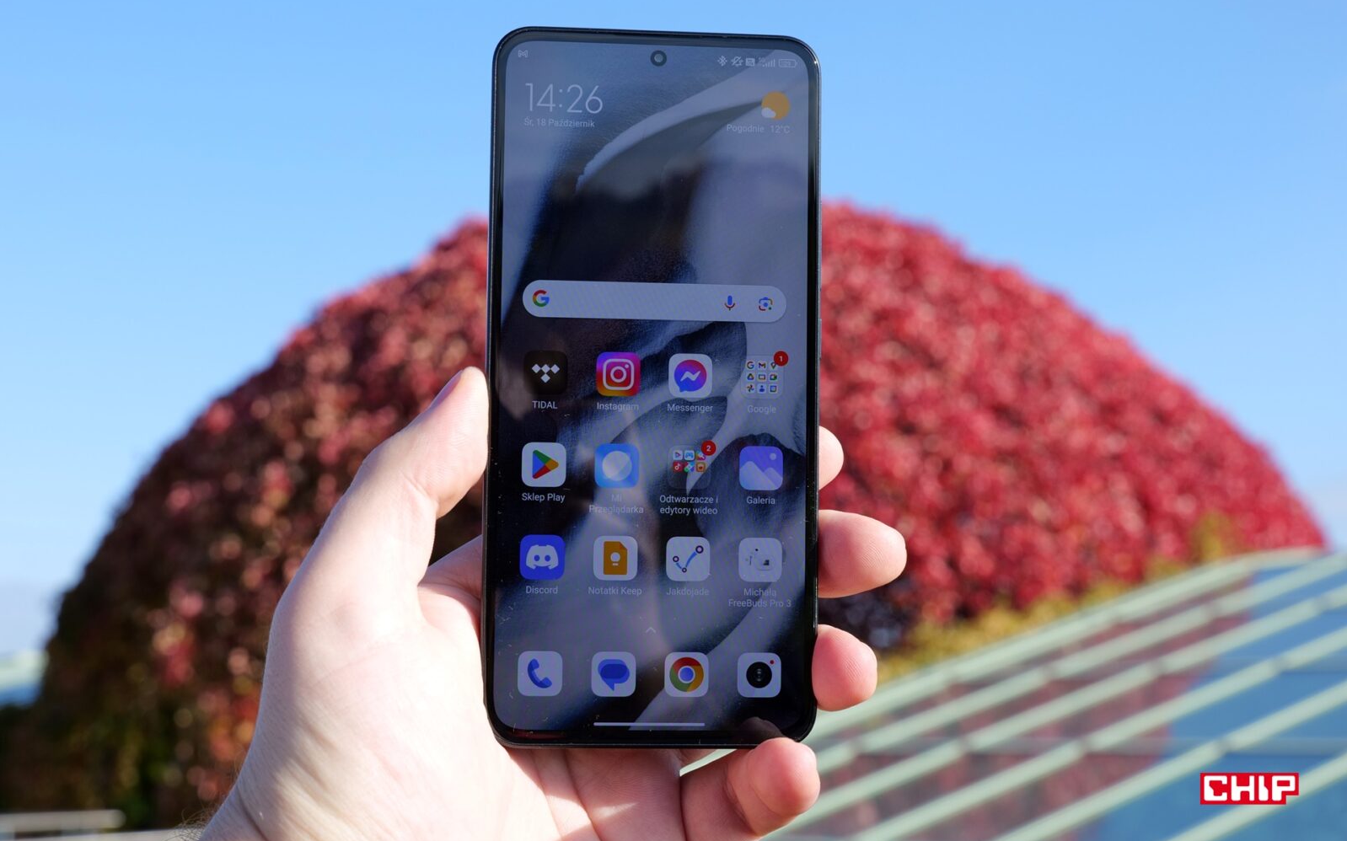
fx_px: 1798
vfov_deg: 26.3
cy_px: 404
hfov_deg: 41.1
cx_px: 674
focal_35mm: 49
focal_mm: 48
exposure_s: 1/250
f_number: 10
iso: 640
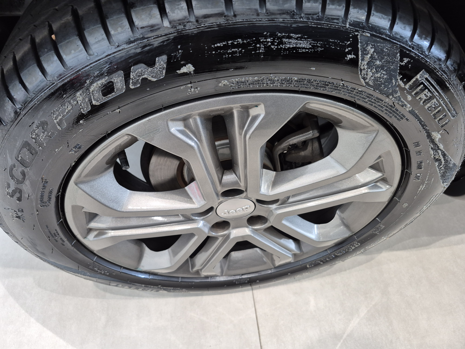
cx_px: 232
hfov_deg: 73.9
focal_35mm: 23
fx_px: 309
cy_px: 174
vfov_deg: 58.9
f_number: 1.8
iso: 320
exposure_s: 1/120
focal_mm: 5.4
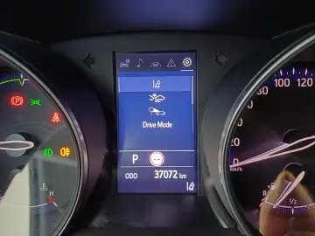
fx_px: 227
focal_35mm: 25
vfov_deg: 54.9
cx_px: 158
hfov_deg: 69.4
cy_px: 118
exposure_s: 1/25
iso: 640
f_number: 1.8
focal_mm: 4.65
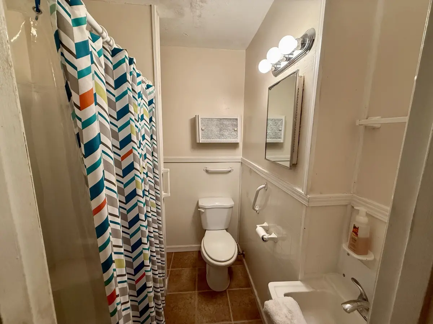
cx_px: 216
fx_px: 175
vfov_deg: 85.7
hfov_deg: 102.1
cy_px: 162
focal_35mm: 14
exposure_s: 1/120
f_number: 2.2
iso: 320
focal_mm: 2.22
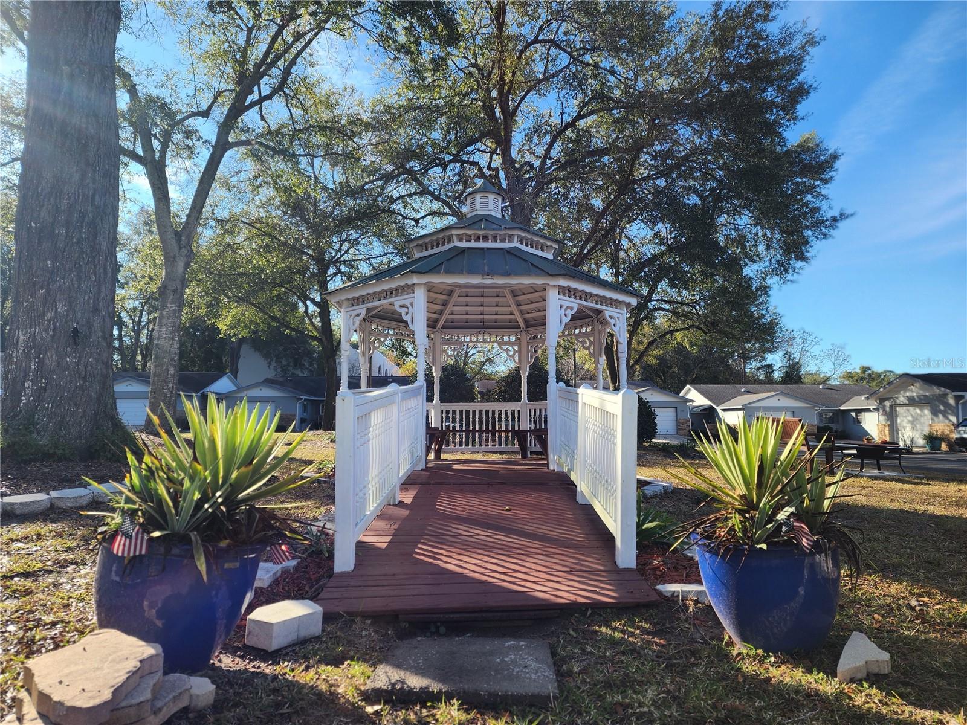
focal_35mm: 23
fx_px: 643
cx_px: 484
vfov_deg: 58.9
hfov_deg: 73.9
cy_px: 362
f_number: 1.8
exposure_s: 1/496
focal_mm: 6.4
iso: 12
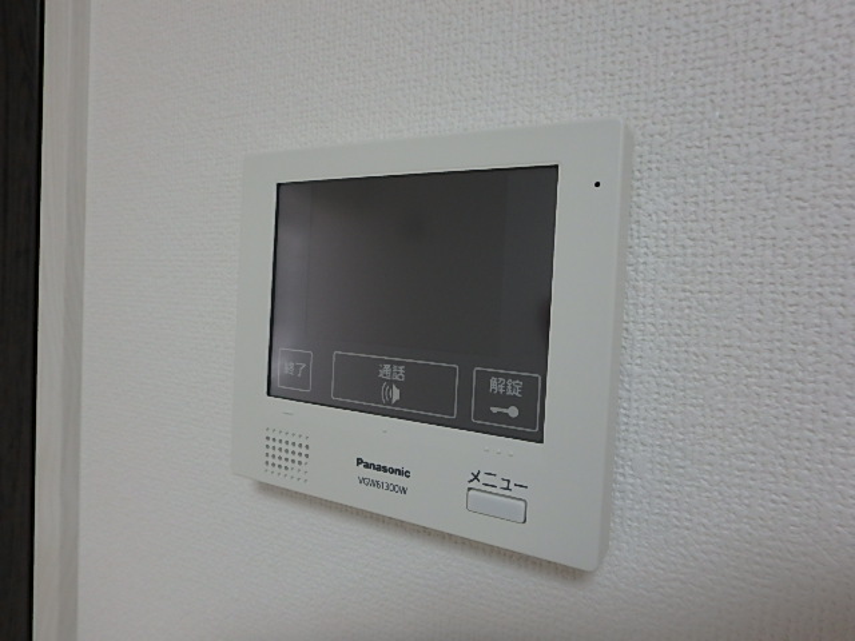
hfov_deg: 79.0
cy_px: 320
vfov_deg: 63.4
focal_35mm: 21
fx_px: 519
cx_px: 428
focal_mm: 3.7
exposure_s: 1/60
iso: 160
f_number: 3.5
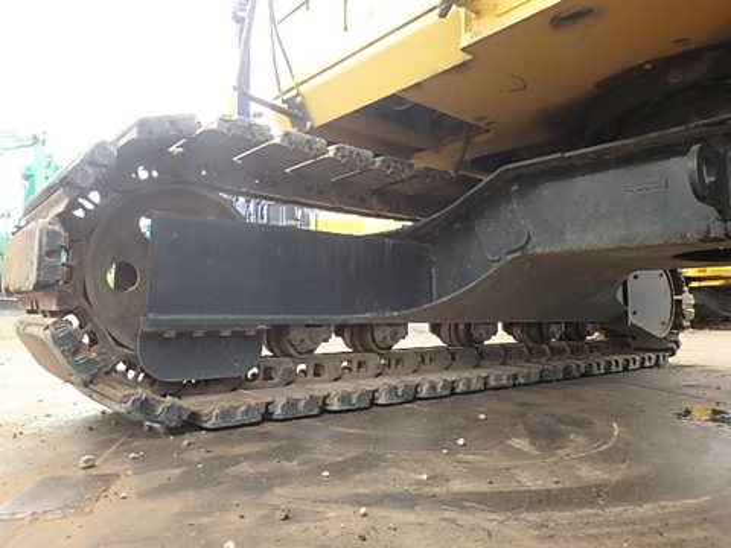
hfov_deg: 69.4
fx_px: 528
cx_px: 366
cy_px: 274
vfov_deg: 54.9
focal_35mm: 25
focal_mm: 4.5
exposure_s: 1/60
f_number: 4.1
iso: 125
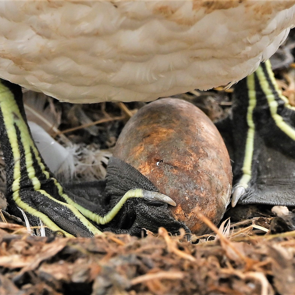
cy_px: 147
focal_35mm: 768
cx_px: 164
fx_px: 7405
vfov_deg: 2.3
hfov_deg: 2.3
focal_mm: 600
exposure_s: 1/1250
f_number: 6.3
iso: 1100
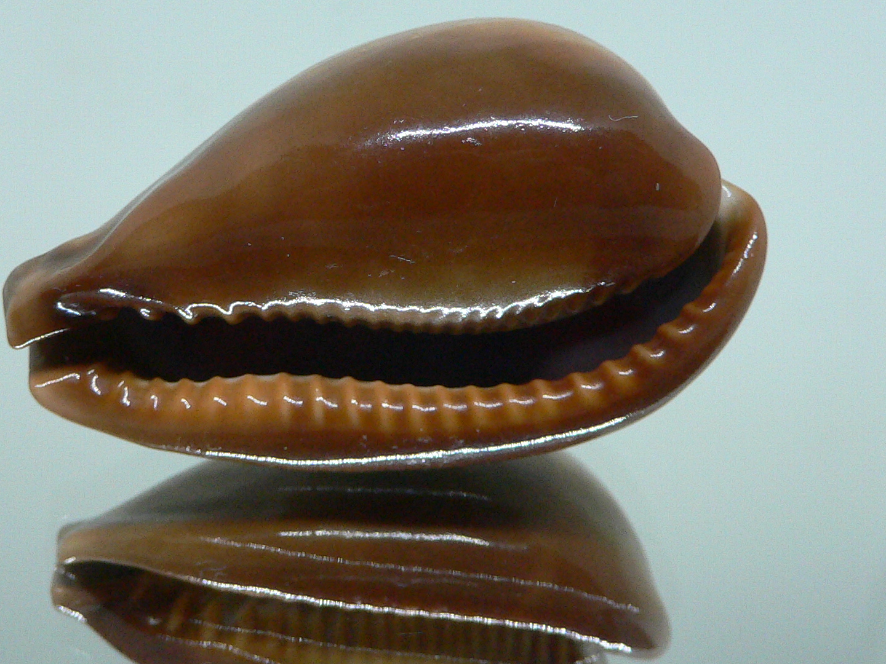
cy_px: 281
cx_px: 380
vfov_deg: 29.6
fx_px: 1254
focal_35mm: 49
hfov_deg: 38.8
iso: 200
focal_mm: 4.6
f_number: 2.8
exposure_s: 1/40
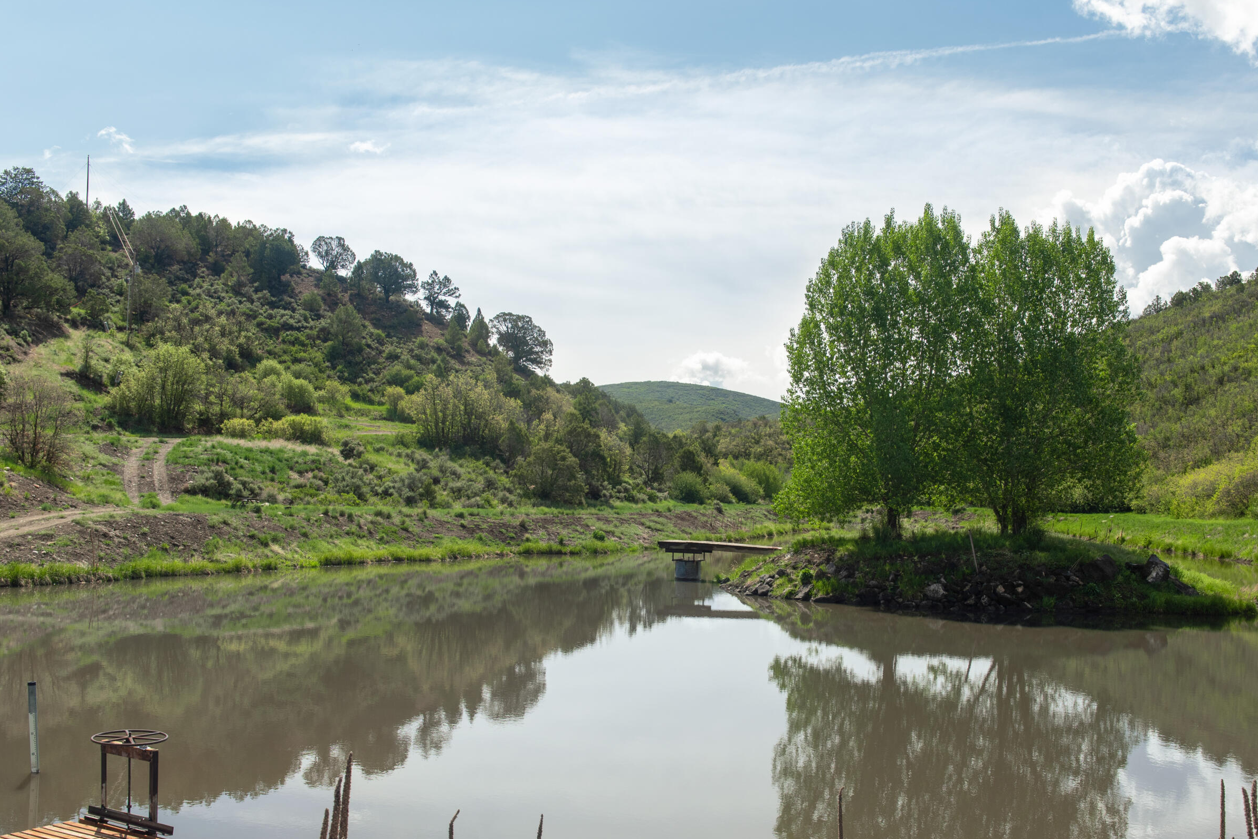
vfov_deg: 34.1
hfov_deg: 49.5
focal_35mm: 39
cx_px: 685
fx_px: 1363
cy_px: 517
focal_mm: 31
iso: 200
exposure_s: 1/400
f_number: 7.1
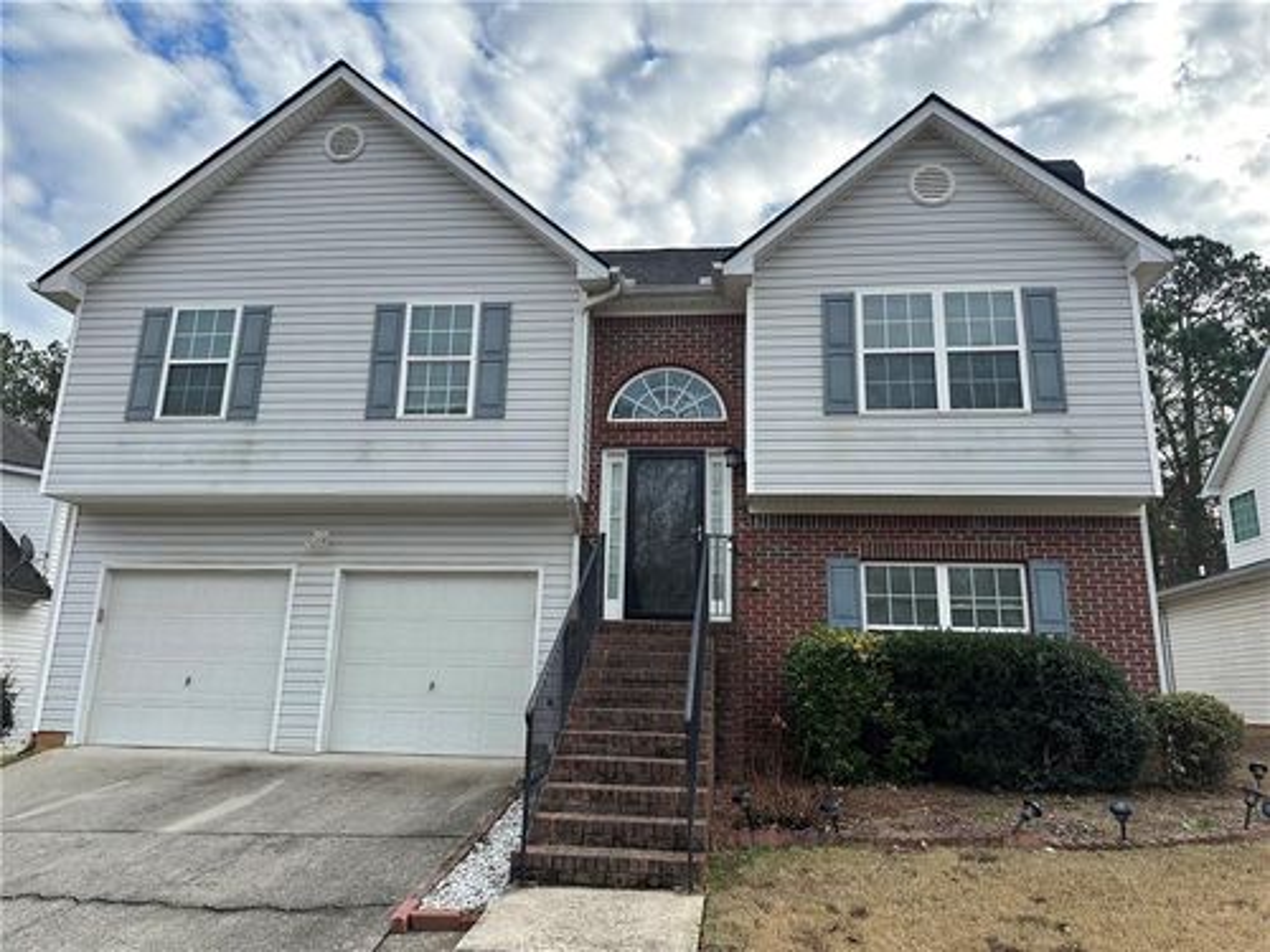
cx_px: 635
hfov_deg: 71.6
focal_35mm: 24
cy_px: 476
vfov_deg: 56.8
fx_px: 881
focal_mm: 6.86
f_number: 1.78
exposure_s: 1/1639
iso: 80
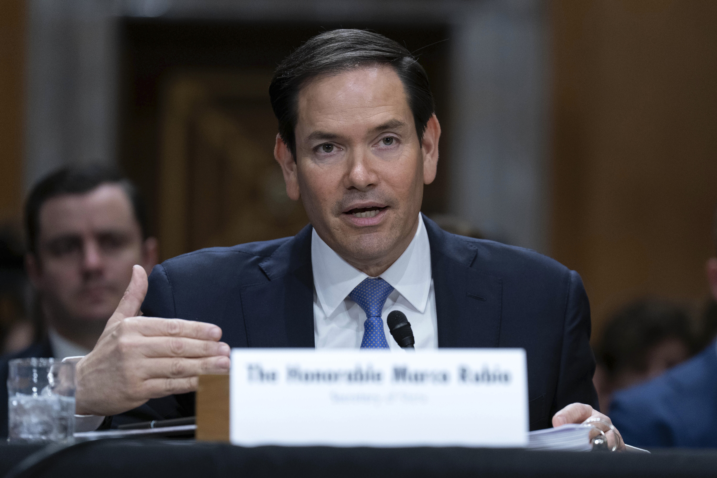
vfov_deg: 6.9
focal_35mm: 200
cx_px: 358
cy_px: 239
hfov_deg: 10.3
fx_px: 3983
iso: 2500
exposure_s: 1/400
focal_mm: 200
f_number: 3.2
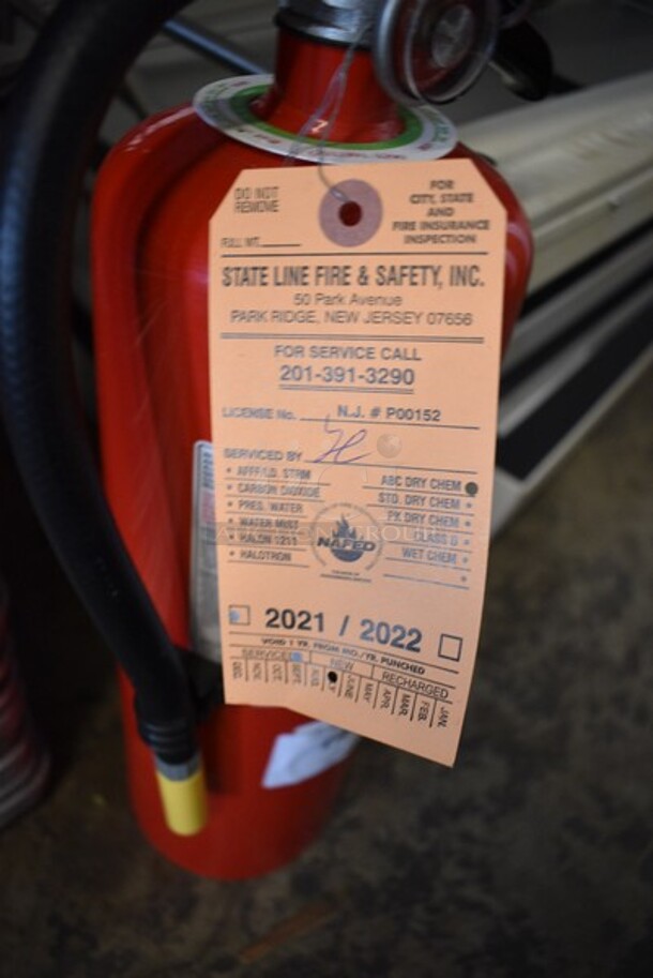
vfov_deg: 67.3
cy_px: 489
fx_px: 733
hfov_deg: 48.0
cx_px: 326
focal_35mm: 27
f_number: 4
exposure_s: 1/60
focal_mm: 18
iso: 900
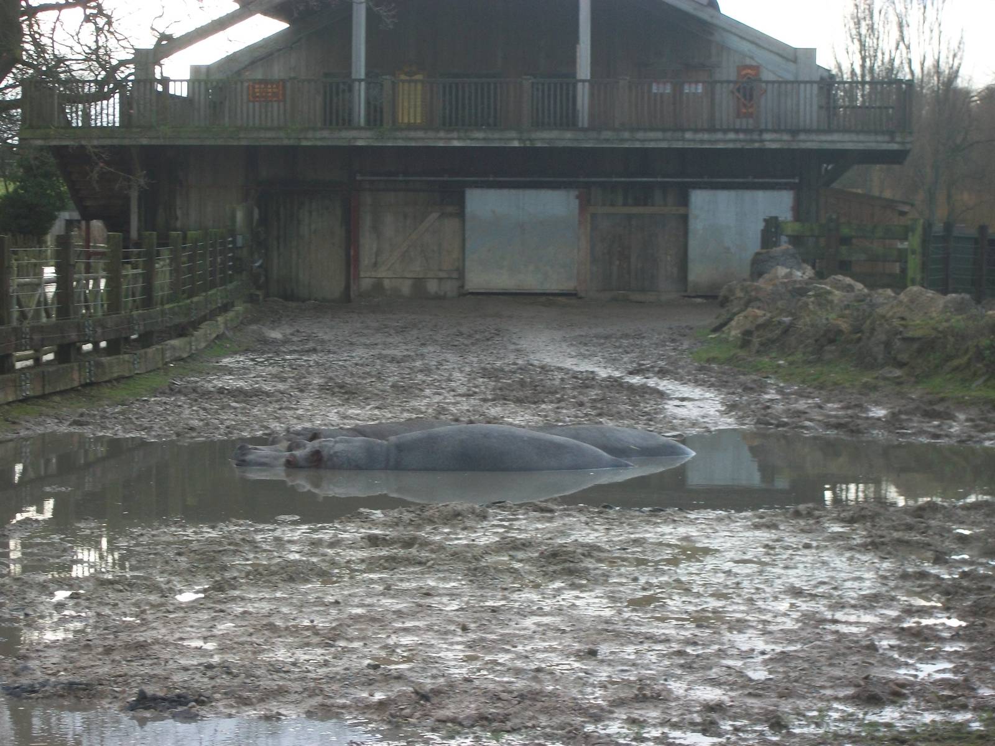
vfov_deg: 15.4
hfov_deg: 20.4
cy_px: 373
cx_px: 498
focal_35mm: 96
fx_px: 2759
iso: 80
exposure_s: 1/80
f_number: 5.2
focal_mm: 17.1
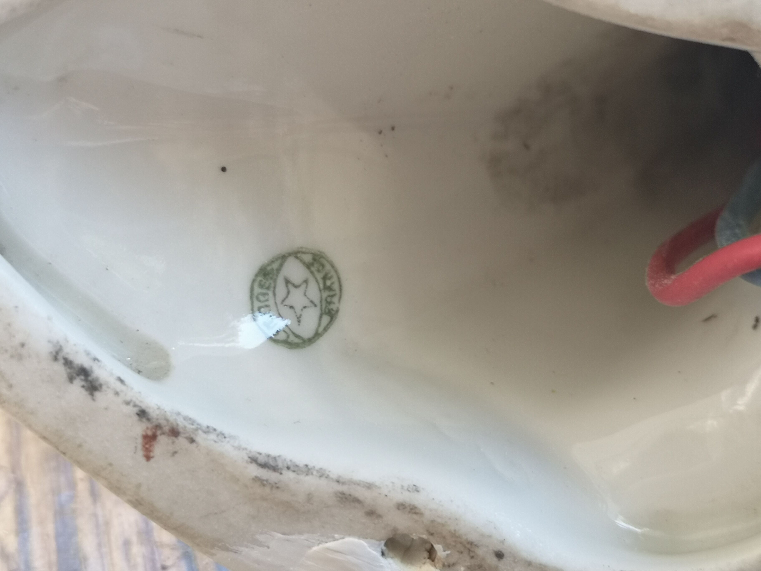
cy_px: 286
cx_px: 380
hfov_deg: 27.4
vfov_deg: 20.7
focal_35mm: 71
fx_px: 1561
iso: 100
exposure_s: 1/100
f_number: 1.8
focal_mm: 5.58
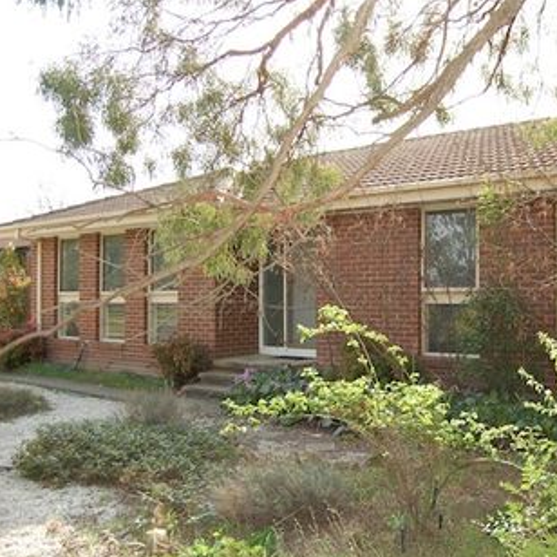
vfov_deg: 47.2
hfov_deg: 45.8
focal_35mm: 35
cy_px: 279
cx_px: 409
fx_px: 637
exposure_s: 1/500
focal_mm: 18
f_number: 3.5
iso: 400
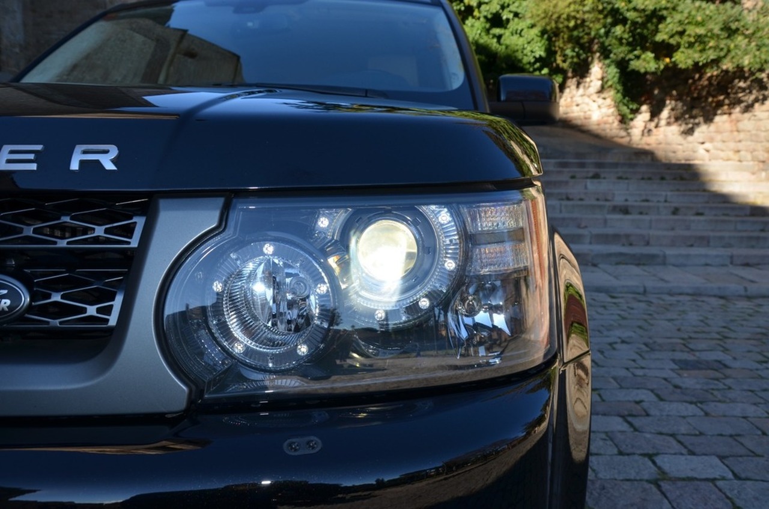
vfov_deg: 41.5
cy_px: 254
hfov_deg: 59.6
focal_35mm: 32
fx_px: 671
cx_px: 384
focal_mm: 21
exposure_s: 1/200
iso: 100
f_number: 6.3
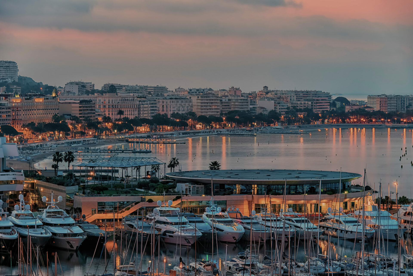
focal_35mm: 135
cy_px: 138
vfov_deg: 10.2
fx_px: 1549
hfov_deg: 15.2
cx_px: 206
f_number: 8
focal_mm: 135
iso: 64
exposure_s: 3
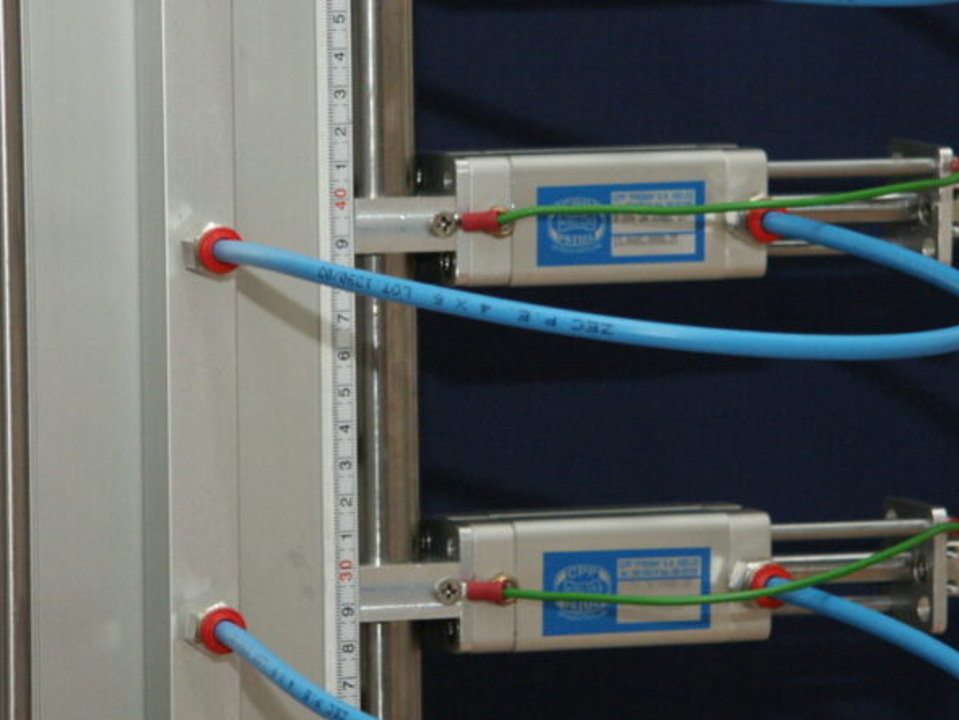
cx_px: 502
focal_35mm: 259
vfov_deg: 5.7
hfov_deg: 7.6
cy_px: 338
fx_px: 7178
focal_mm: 50.29
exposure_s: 1/180
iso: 200
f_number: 3.5
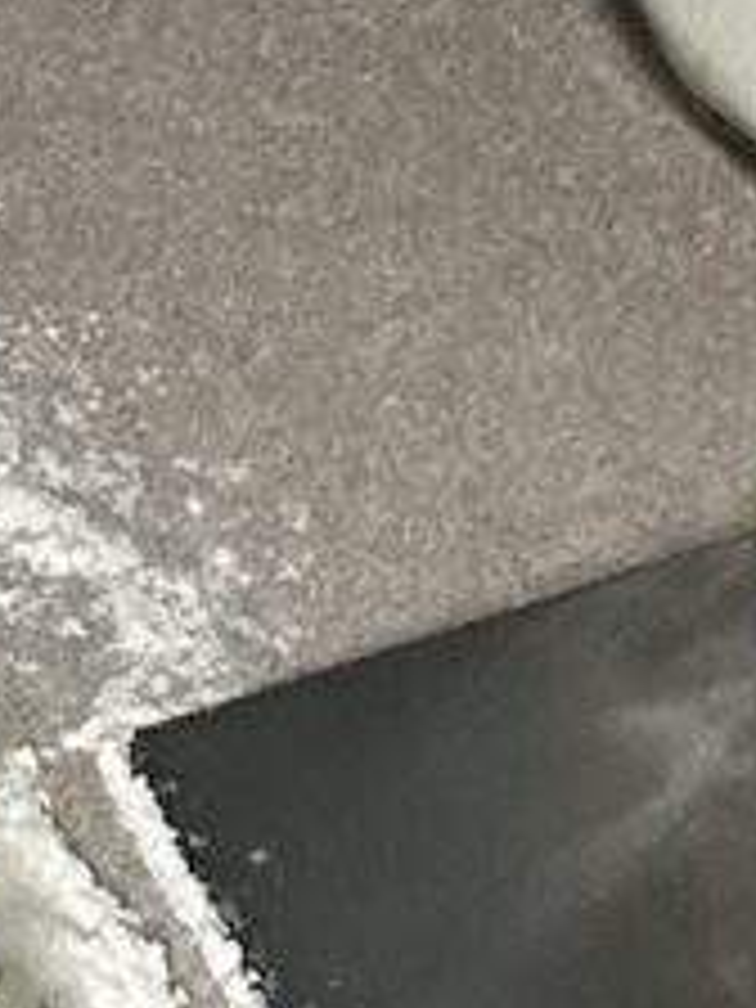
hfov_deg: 10.6
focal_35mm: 137
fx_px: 3989
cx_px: -140
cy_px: 374
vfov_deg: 14.4
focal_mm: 2.69
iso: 160
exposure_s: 1/60
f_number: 1.9
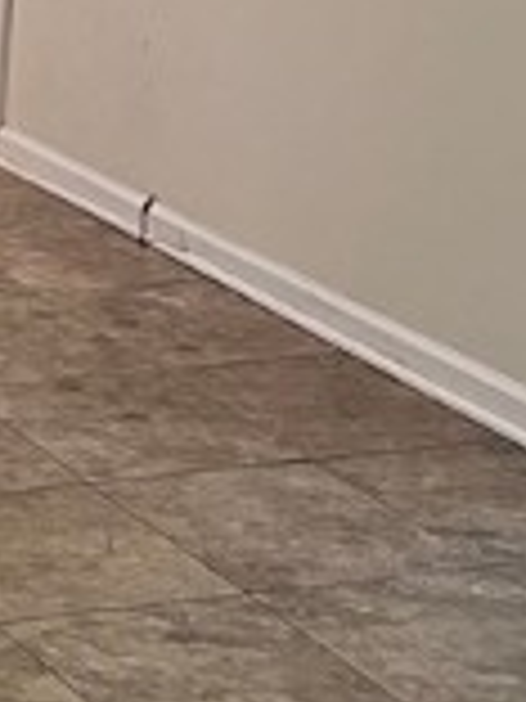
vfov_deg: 14.7
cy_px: -243
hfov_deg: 10.1
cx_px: -728
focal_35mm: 128
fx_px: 2593
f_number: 1.5
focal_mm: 5.7
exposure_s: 1/60
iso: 125
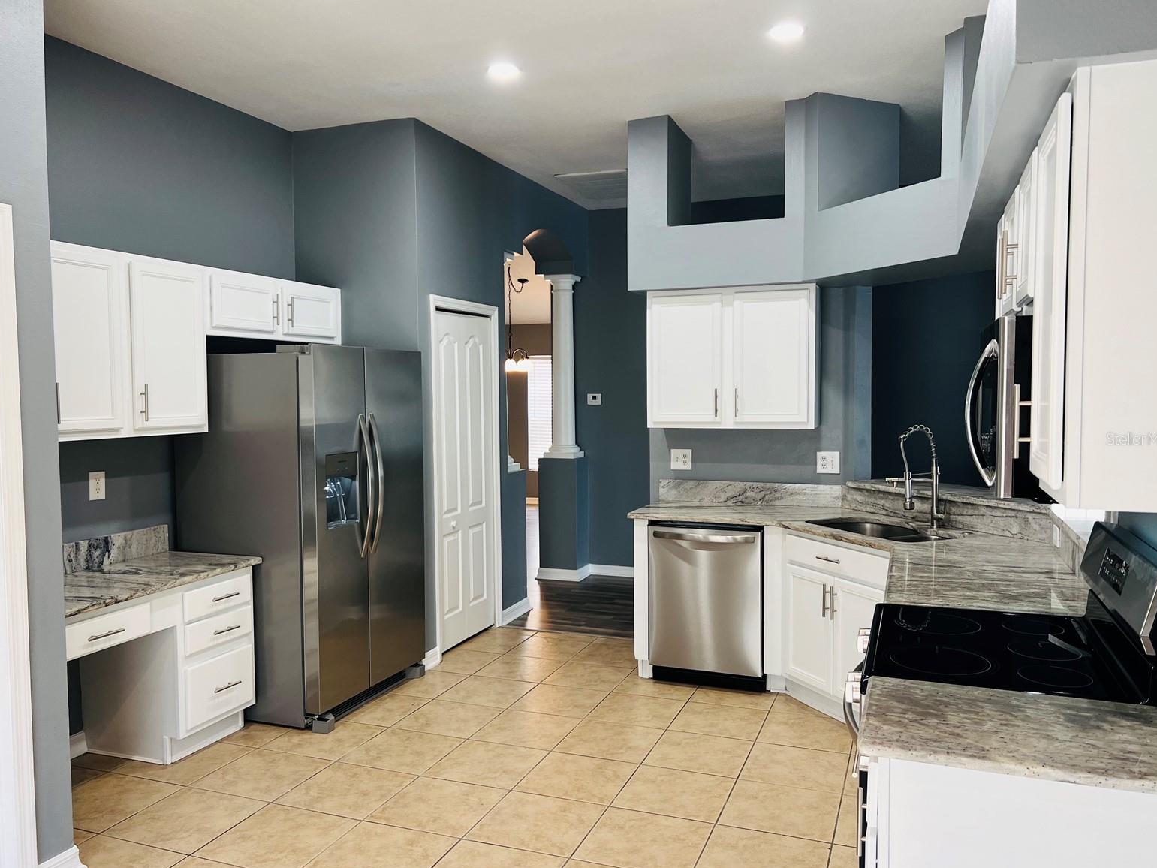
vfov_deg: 51.4
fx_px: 903
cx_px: 577
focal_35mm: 27
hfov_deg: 65.3
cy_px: 439
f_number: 1.5
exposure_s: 1/60
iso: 64
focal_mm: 5.7
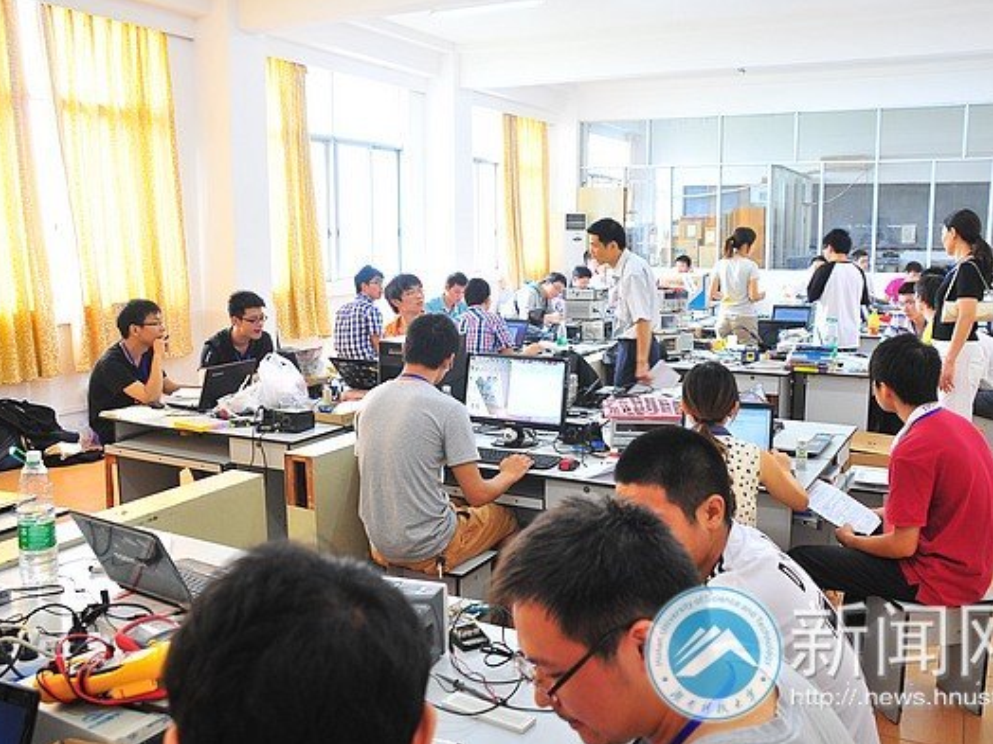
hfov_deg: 55.3
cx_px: 512
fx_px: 947
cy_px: 374
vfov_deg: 42.9
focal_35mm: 33
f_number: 4
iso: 500
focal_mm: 20
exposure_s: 1/30
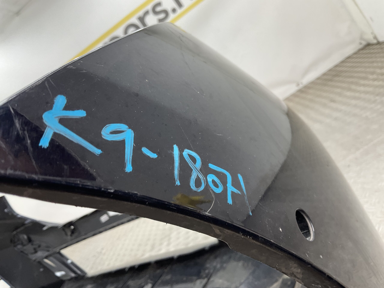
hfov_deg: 61.7
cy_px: 144
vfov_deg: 48.2
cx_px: 192
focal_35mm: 29
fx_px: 322
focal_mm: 3
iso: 40
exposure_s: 1/100
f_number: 1.8
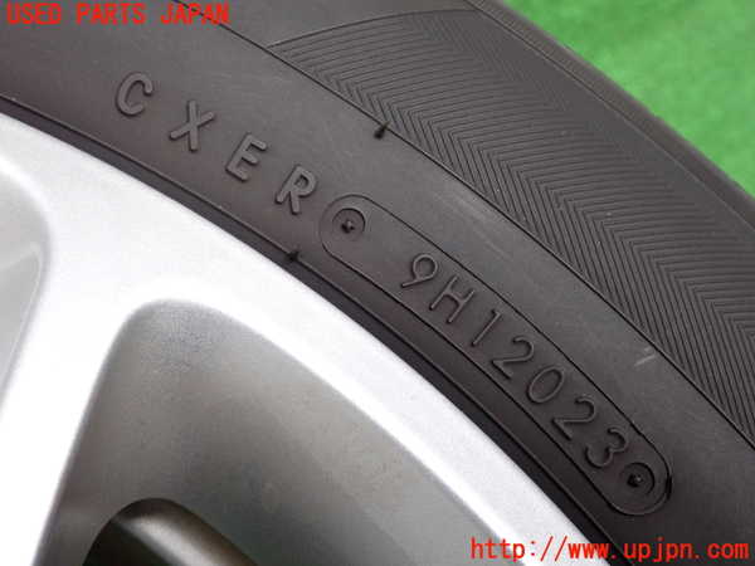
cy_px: 283
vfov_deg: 35.1
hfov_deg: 45.8
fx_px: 894
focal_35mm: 41
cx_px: 378
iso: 250
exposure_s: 1/125
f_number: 2.8
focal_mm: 7.31
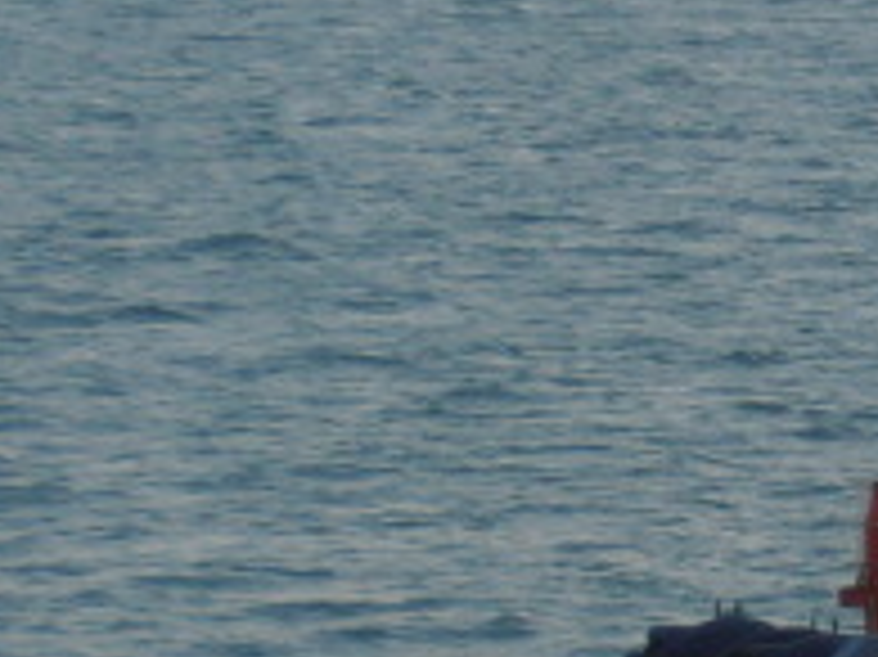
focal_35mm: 456
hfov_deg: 4.3
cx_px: 1508
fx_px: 11559
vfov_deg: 3.3
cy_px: 351
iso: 80
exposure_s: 1/100
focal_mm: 19.64
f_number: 5.5
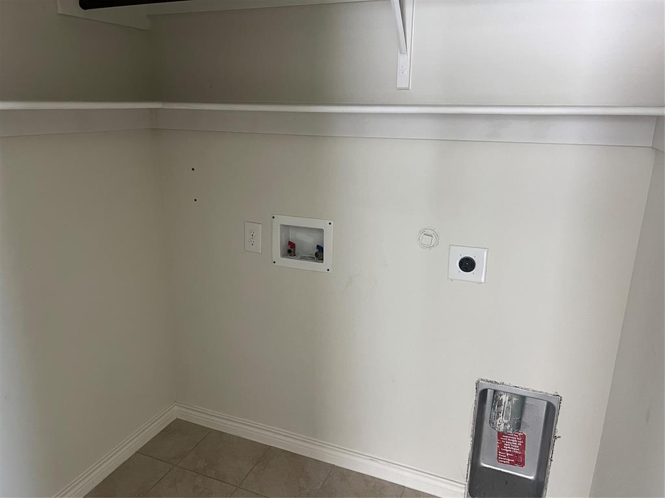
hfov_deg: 67.3
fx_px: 499
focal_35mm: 26
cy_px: 249
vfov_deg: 53.1
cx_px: 332
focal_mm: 5.7
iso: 250
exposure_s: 1/60
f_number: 1.5
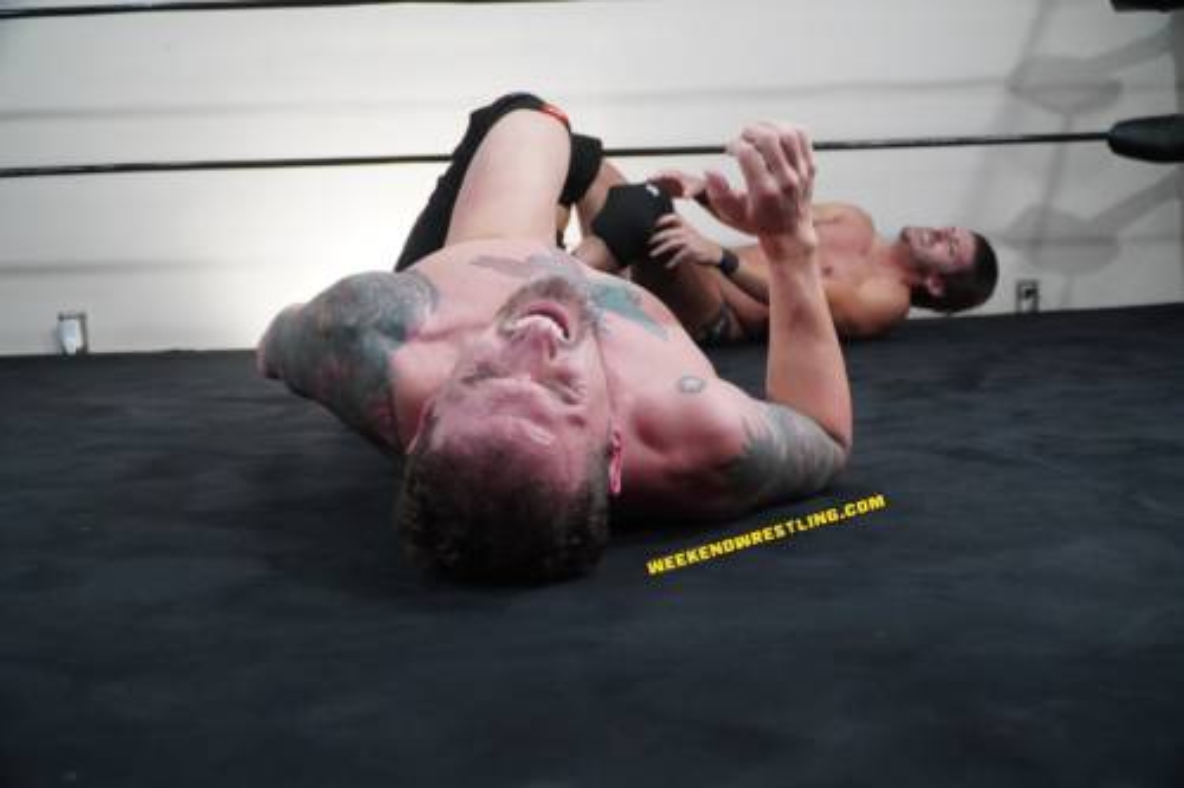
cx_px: 592
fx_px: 1282
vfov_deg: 34.2
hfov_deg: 49.6
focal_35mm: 39
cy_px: 394
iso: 5000
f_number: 4
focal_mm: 26
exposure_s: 1/160
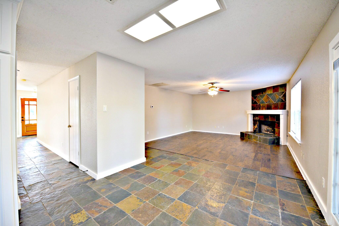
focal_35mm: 14
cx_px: 170
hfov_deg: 104.2
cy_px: 113
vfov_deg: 81.3
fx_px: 132
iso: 800
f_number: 3.5
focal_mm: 14
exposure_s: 1/60
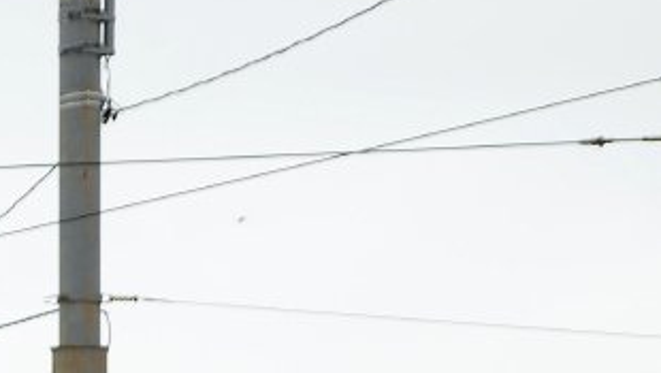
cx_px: -243
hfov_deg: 5.9
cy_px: 817
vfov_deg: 3.3
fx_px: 6336
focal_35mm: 361
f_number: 5
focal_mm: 55
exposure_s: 1/100
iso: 125
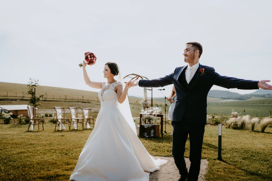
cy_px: 90
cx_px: 136
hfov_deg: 54.4
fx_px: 264
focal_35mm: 35
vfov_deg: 37.9
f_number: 1.8
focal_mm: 35
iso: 100
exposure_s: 1/8000
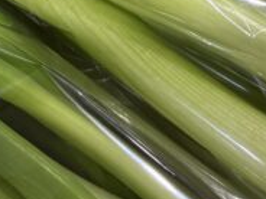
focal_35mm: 125
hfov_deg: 15.6
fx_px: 961
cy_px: -102
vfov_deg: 11.4
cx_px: 26
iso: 160
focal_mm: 6.76
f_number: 1.78
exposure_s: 1/60
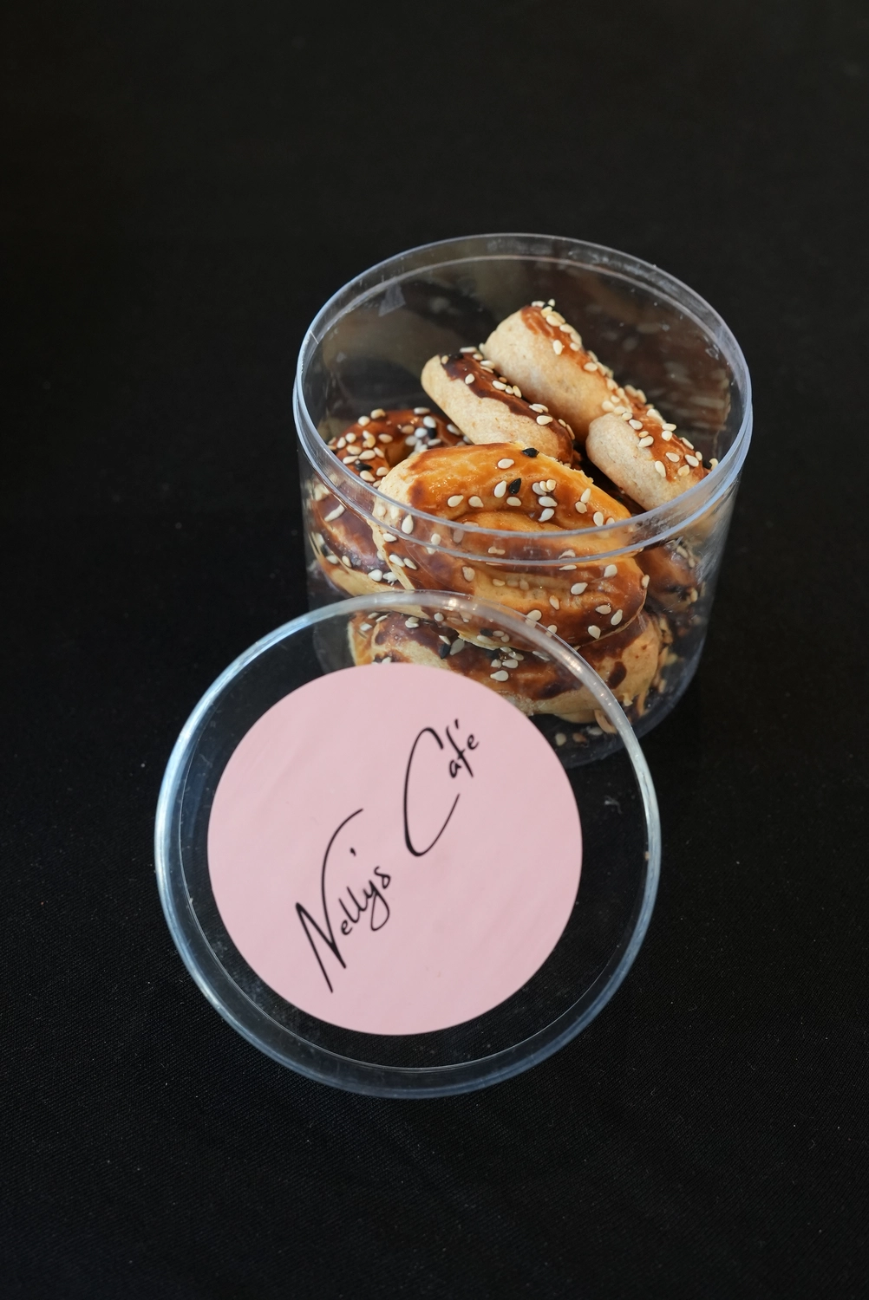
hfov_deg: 27.0
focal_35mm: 50
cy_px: 650
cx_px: 434
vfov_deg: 39.6
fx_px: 1808
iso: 4000
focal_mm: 50
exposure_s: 1/200
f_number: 7.1
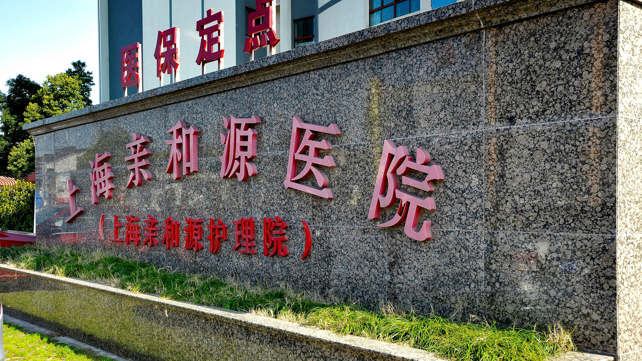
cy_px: 166
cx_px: 320
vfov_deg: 29.7
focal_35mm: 40
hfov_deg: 50.5
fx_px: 681
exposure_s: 1/160
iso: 400
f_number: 11
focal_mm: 38
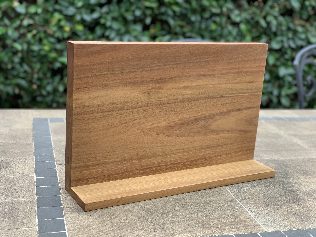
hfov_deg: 36.8
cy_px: 118
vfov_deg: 28.0
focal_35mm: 52
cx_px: 158
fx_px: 475
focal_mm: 6
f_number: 2.4
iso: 100
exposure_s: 1/122
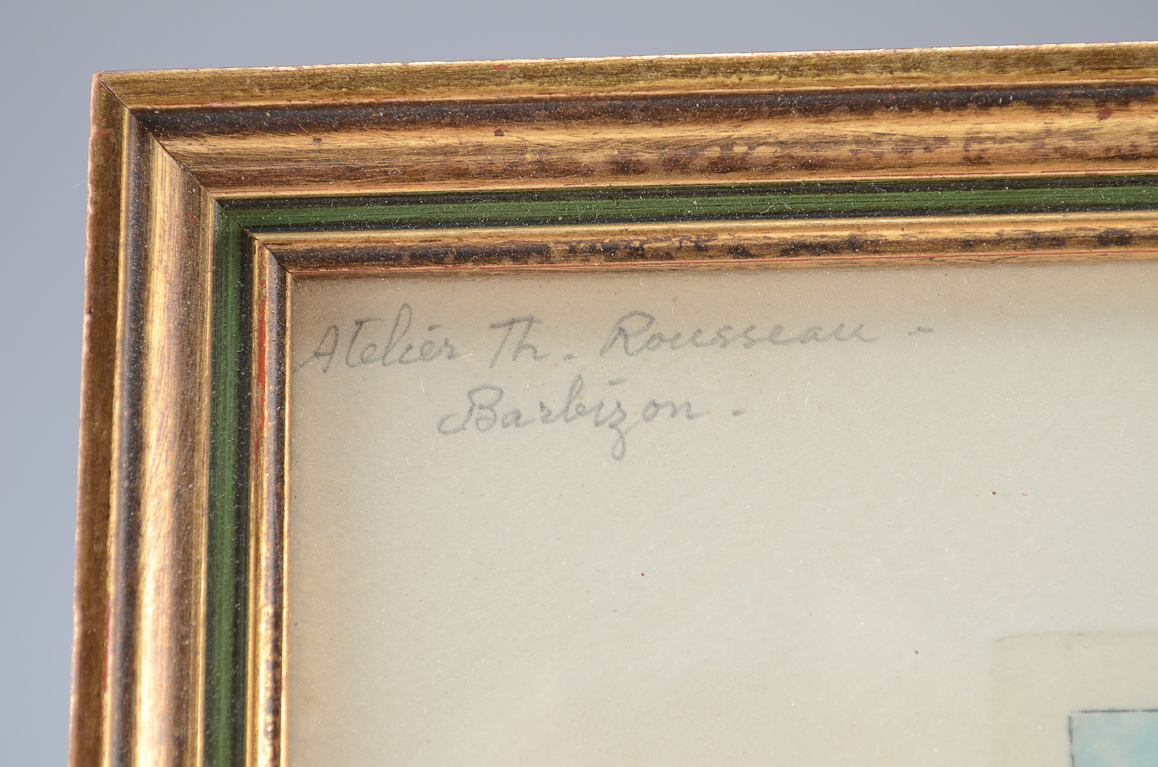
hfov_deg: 24.7
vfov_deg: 16.5
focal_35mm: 82
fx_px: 2648
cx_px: 579
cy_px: 384
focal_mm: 55
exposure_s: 1/80
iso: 100
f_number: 8
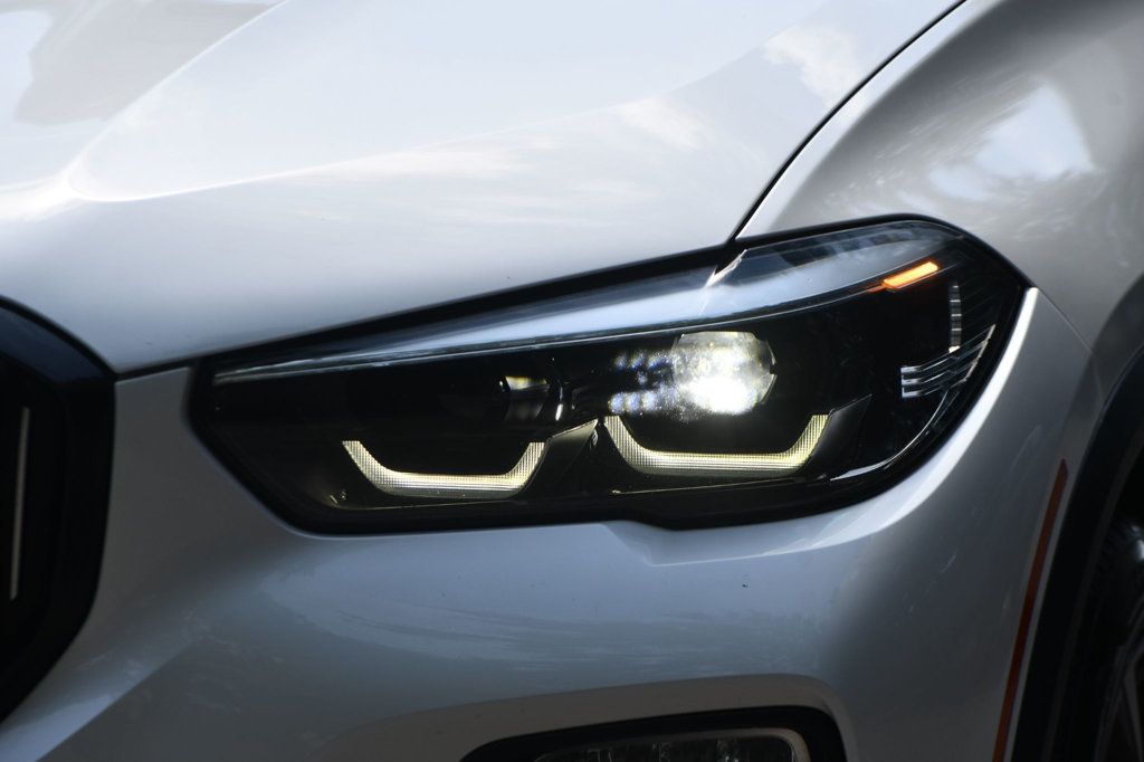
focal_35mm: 247
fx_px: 7846
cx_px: 572
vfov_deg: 5.6
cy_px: 381
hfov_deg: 8.3
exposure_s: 1/500
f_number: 8
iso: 180
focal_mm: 165
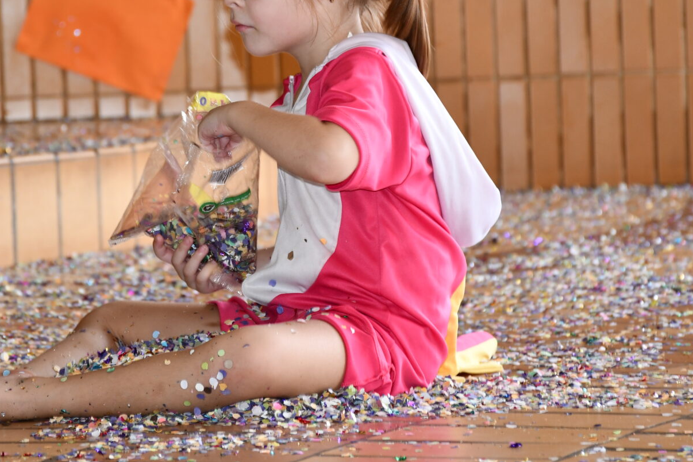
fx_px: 4812
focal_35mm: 250
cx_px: 263
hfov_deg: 8.2
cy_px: 146
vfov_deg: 5.5
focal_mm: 105
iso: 640
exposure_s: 1/60
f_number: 5.6
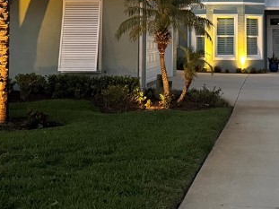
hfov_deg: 24.6
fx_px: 636
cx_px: 195
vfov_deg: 18.1
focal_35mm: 79
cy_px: -13
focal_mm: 6.76
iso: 1000
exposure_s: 1/33
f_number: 1.78
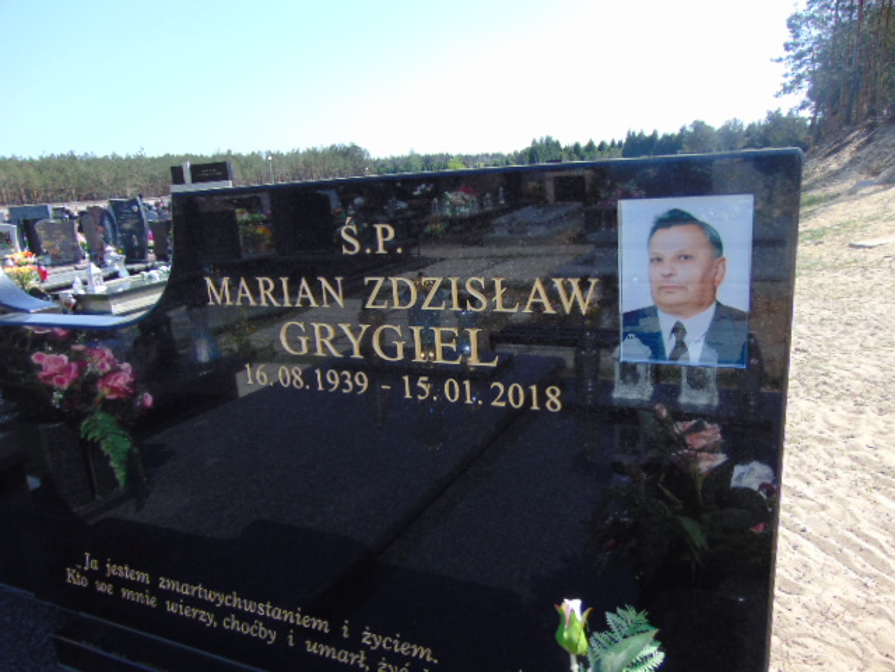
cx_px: 448
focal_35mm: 25
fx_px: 646
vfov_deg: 54.9
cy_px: 336
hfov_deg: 69.4
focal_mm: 4.5
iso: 80
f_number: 3
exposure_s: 1/640
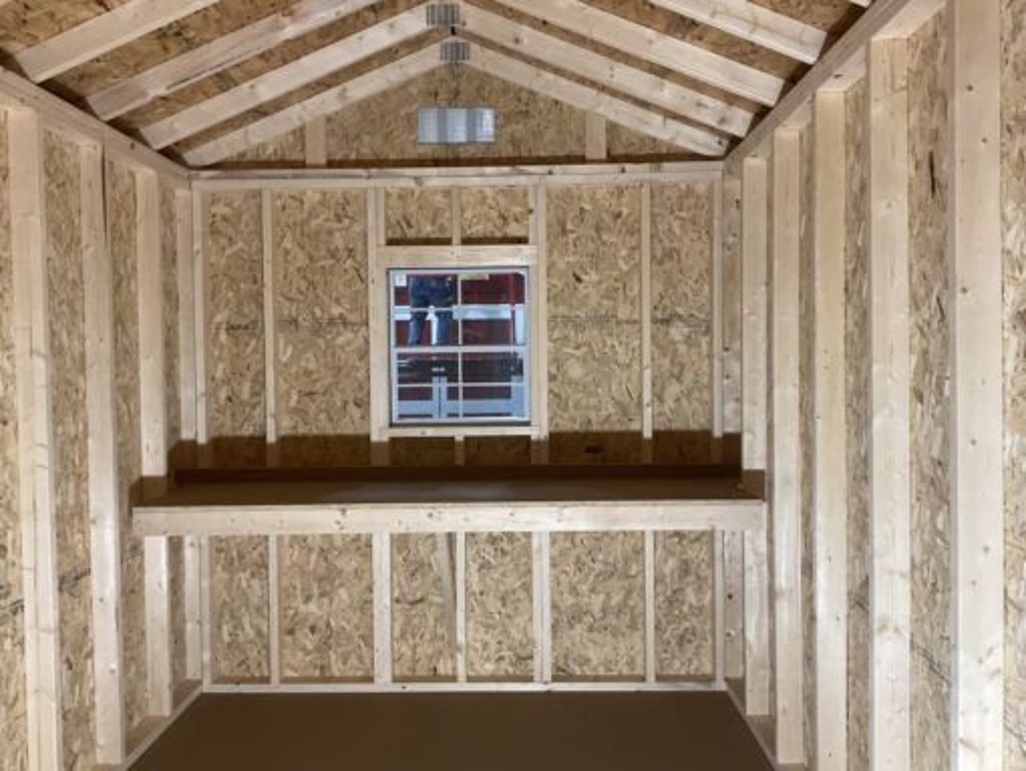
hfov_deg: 61.6
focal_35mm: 29
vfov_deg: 48.3
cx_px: 513
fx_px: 860
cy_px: 386
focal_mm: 3
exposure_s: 1/60
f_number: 1.8
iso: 100
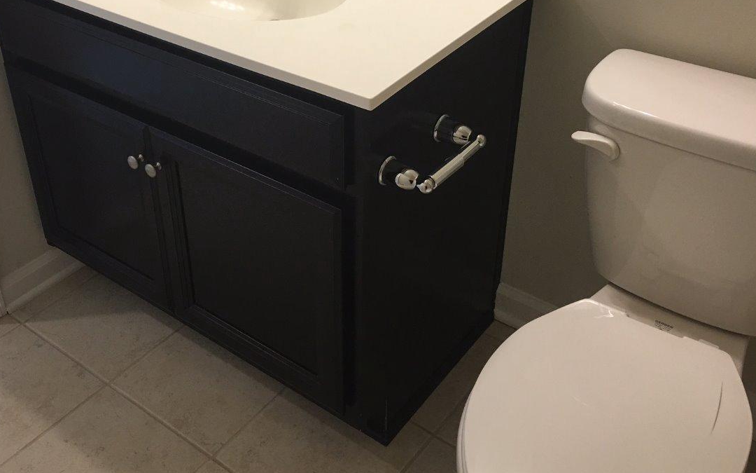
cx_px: 307
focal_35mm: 41
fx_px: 845
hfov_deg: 48.0
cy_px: 146
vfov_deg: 30.9
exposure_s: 1/30
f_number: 2.2
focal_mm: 4.15
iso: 40
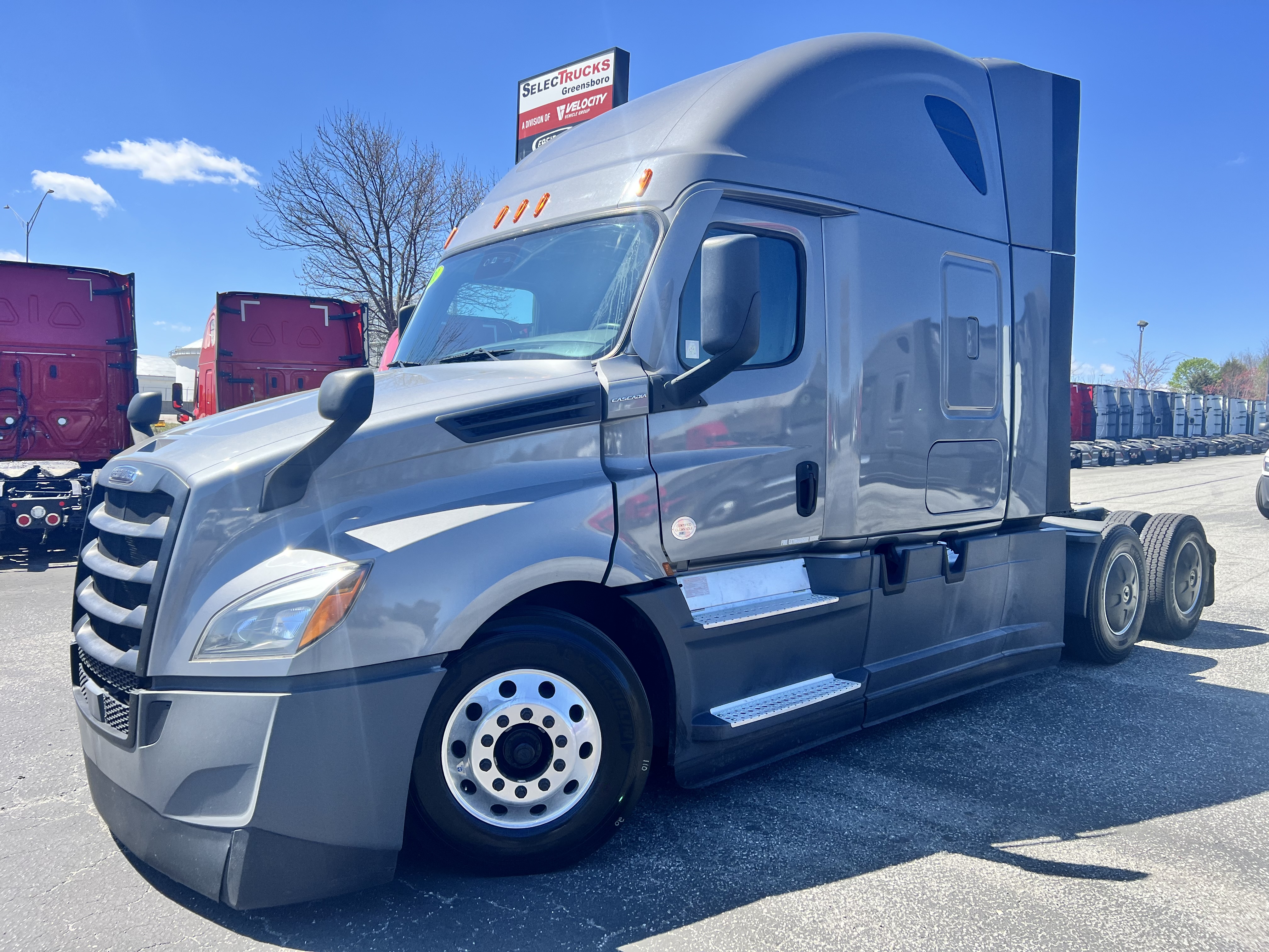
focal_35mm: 26
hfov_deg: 67.3
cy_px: 476
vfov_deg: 53.1
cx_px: 634
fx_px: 953
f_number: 1.5
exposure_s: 1/1901
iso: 50
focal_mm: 5.7
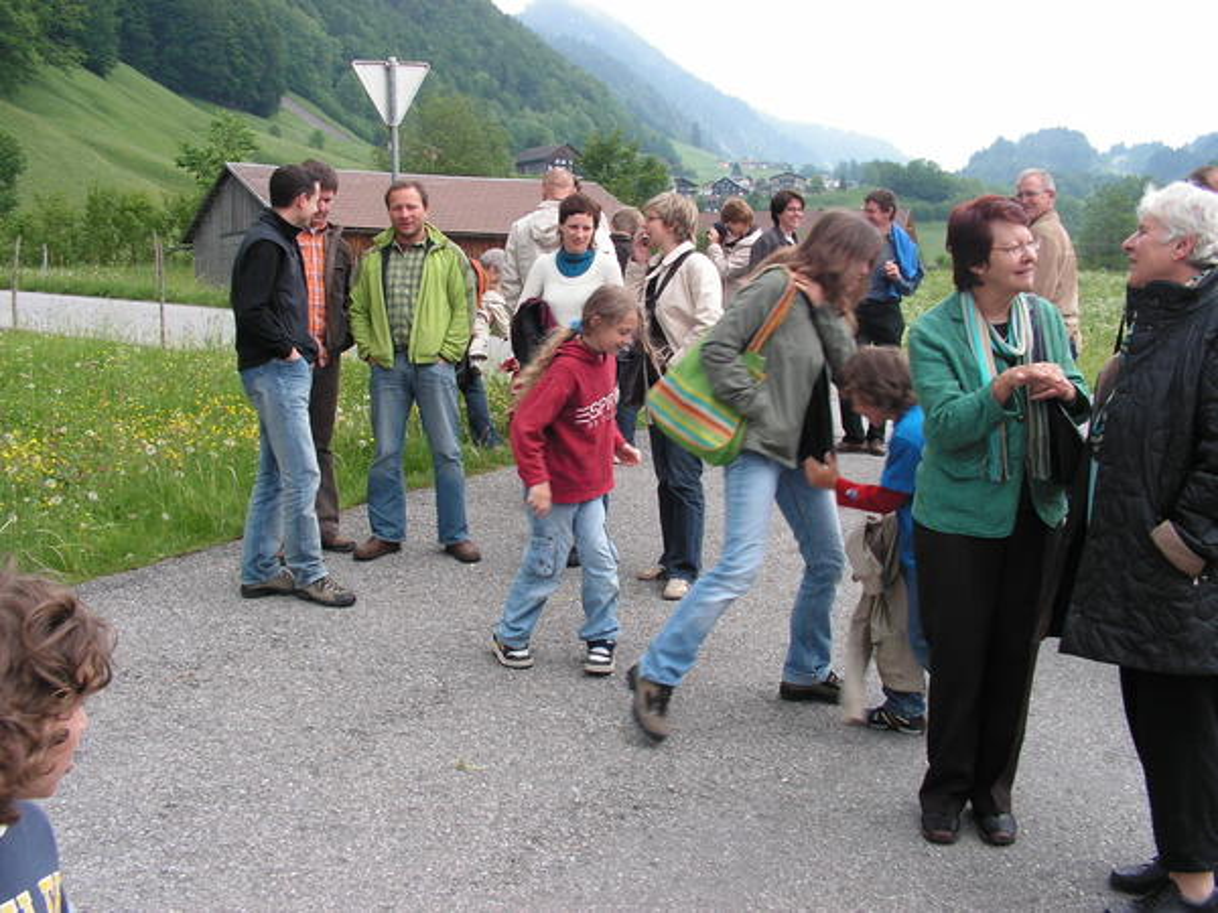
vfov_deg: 37.7
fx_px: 1337
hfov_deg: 49.0
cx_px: 609
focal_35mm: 38
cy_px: 456
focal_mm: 6.4
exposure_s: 1/80
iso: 50
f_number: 4.8
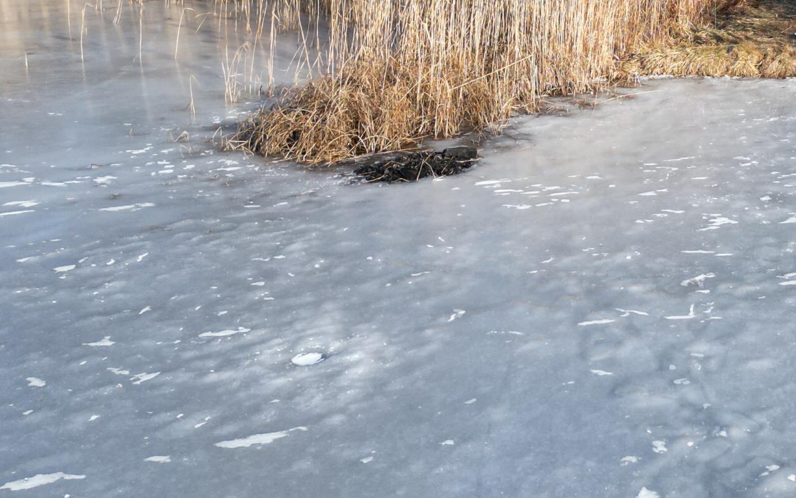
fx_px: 1302
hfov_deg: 31.8
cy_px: 23
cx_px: 762
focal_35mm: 60
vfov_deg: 21.0
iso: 100
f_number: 1.7
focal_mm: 6.72
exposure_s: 1/1500
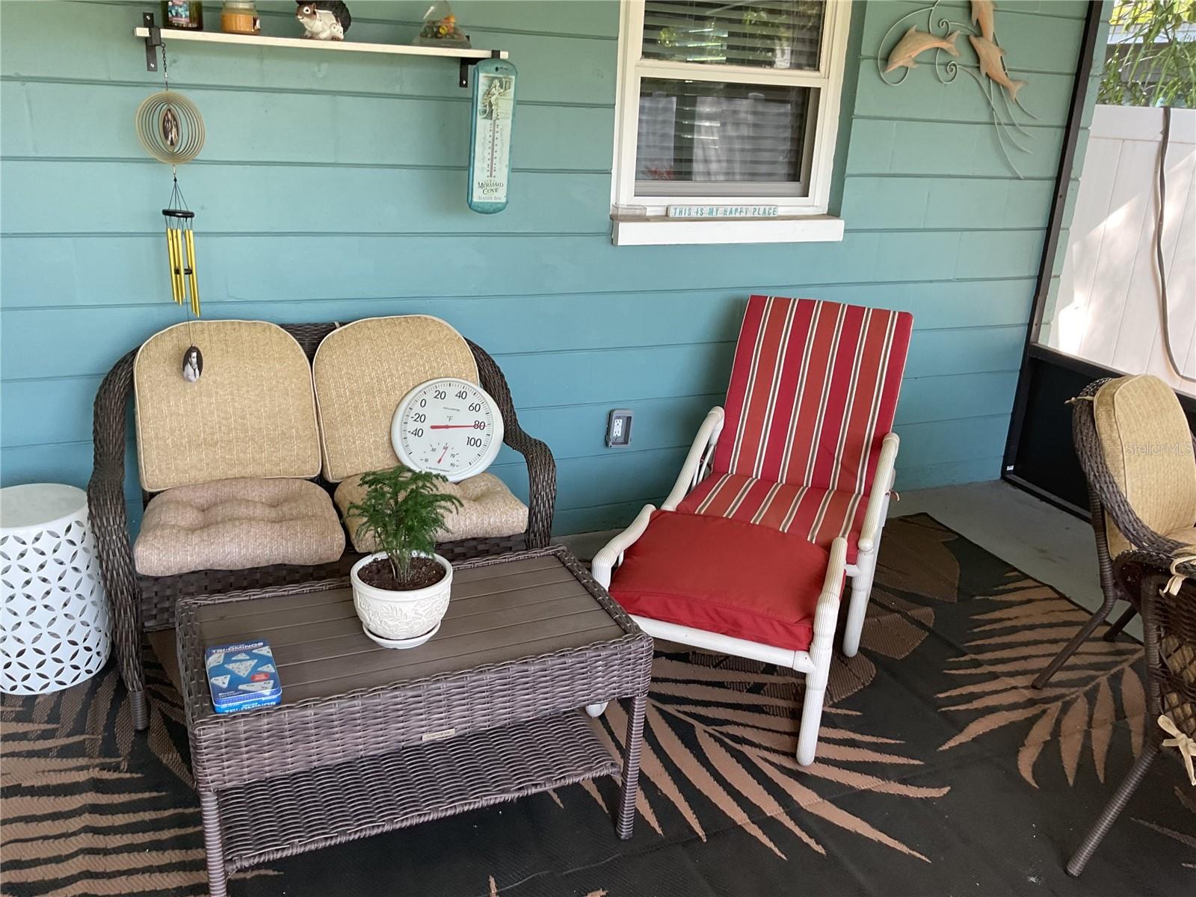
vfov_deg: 48.2
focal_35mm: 29
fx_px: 1002
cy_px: 448
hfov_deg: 61.7
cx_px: 598
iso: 64
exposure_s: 1/120
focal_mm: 3
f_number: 1.8
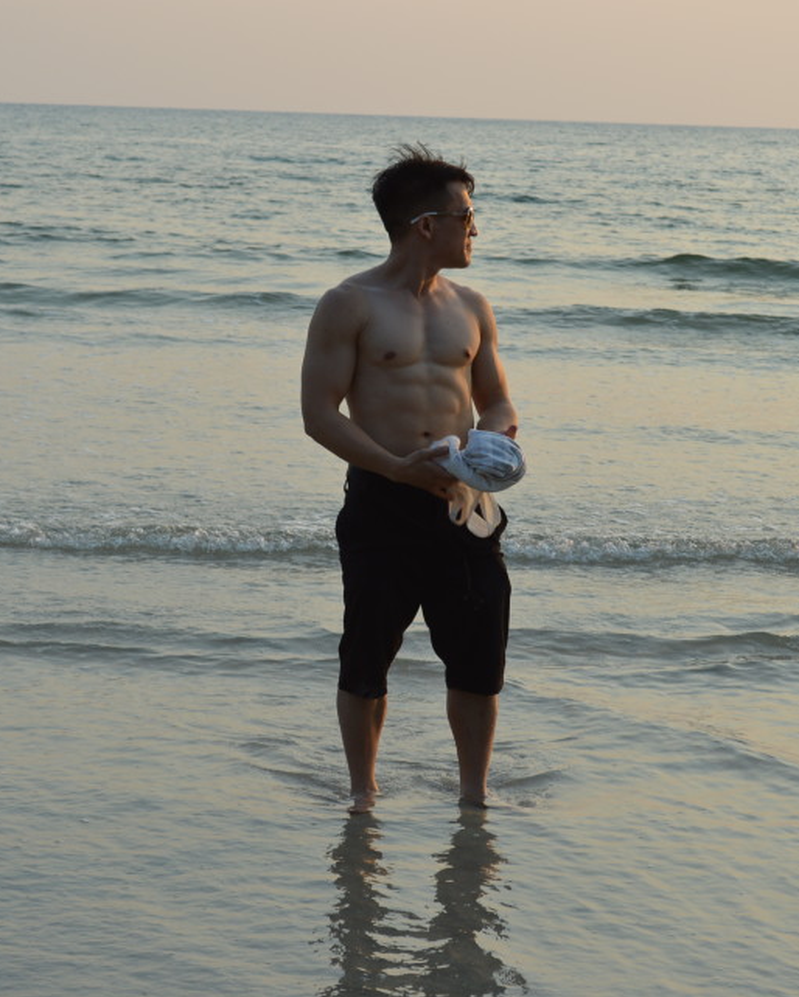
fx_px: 2895
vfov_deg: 19.6
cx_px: 447
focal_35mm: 98
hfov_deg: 15.7
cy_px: 496
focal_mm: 46
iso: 100
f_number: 7.1
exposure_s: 1/200
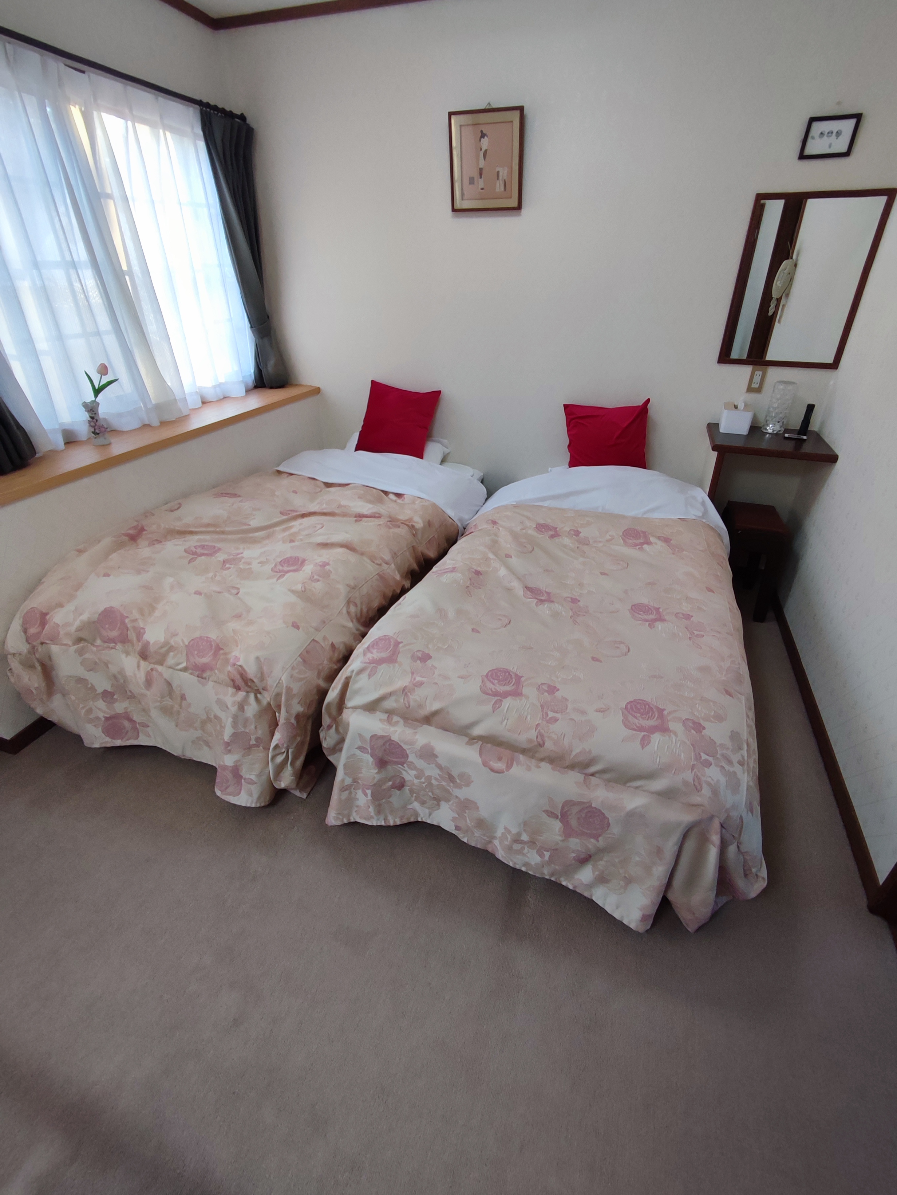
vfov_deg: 94.5
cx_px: 448
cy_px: 598
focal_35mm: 16
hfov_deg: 78.2
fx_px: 552
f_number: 2.2
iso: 159
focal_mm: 1.65
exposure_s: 1/50
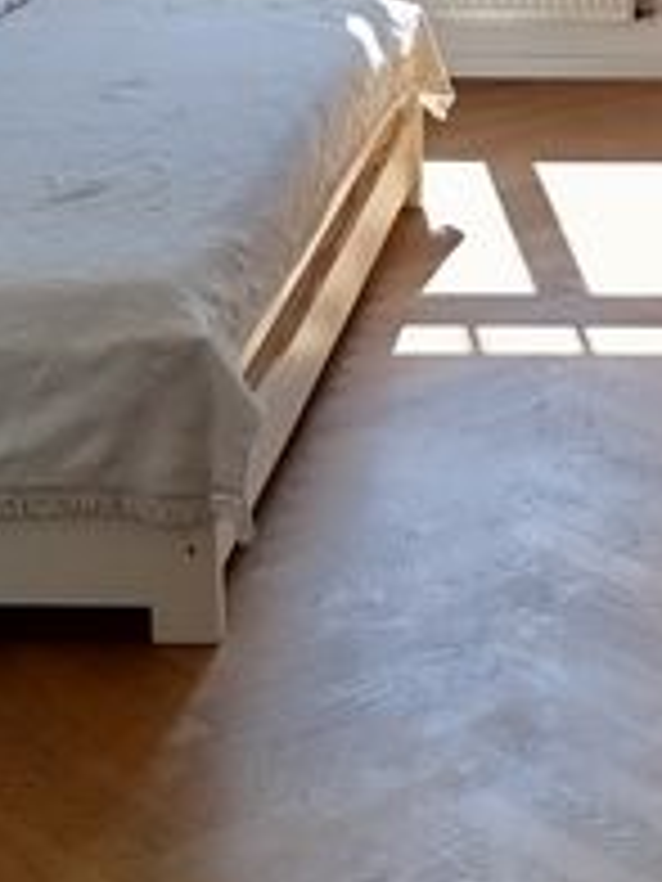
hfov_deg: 14.6
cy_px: 140
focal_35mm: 98
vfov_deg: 19.8
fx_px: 2499
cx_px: 802
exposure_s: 1/100
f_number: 1.7
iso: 80
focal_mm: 5.31
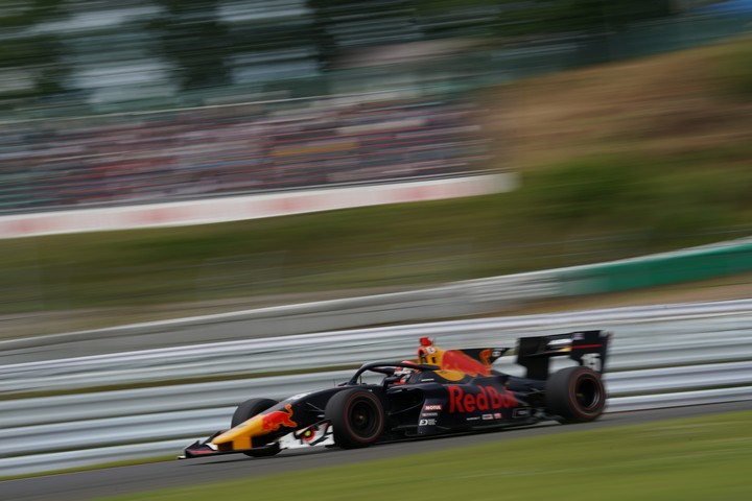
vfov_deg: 6.9
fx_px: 4177
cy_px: 250
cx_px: 376
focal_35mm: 200
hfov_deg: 10.3
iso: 100
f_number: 20
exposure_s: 1/40
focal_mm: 200
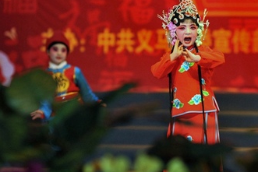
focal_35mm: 154
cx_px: 182
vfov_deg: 8.9
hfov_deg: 13.3
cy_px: 64
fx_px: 1104
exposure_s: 1/400
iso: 800
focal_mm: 85
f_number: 2.2
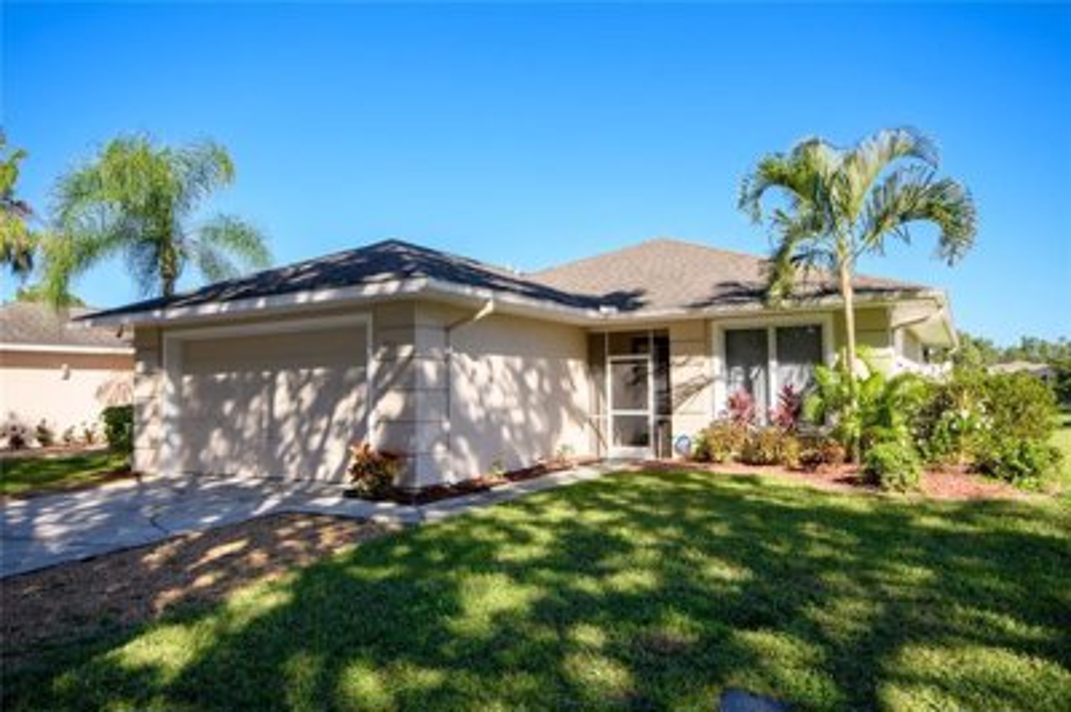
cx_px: 536
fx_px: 743
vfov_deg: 51.2
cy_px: 356
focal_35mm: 25
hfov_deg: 71.6
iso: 200
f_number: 11
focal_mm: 17
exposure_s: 1/1000
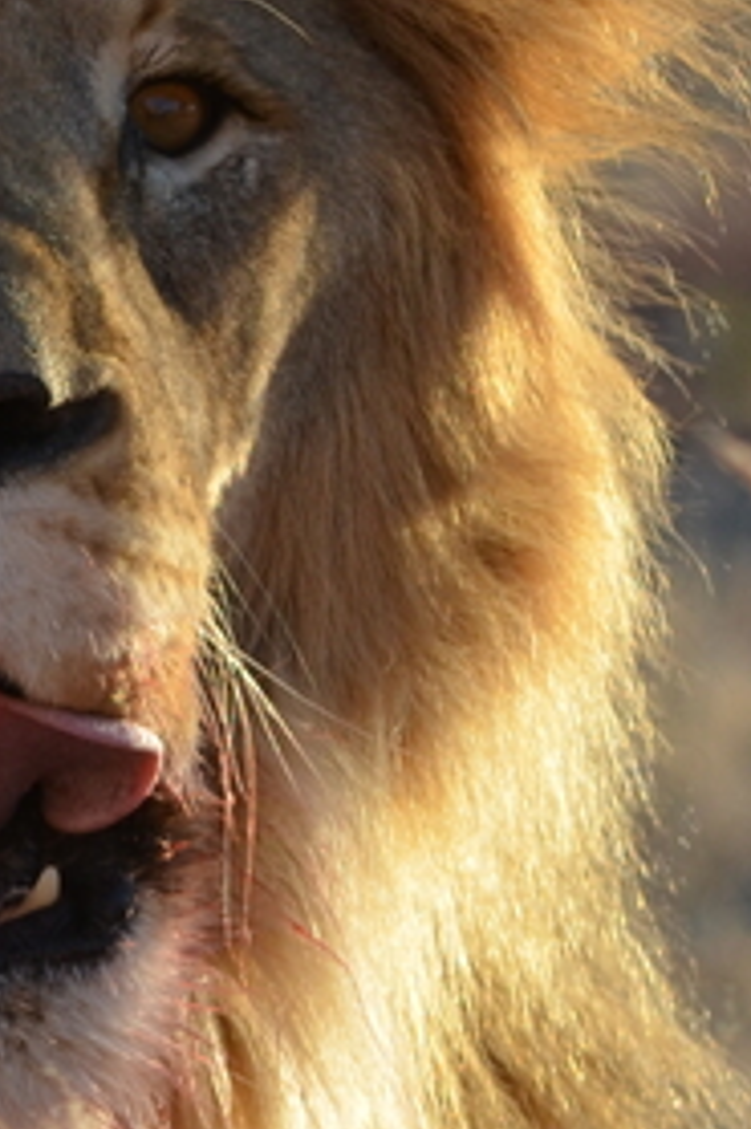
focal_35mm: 1171
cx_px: -369
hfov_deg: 1.2
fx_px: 36685
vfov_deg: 1.8
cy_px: 504
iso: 280
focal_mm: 170
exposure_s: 1/500
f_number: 5.6
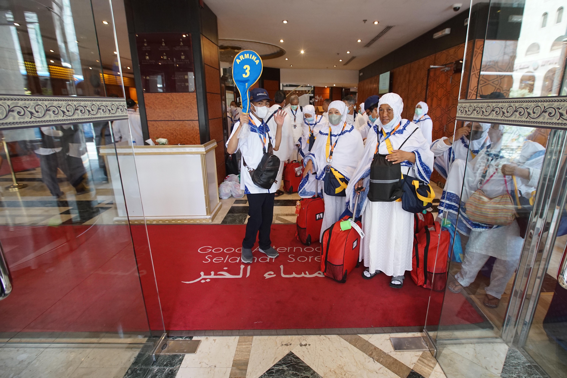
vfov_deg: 73.7
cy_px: 189
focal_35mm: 16
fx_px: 252
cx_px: 284
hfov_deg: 96.7
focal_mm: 16
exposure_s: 1/100
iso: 1600
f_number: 4
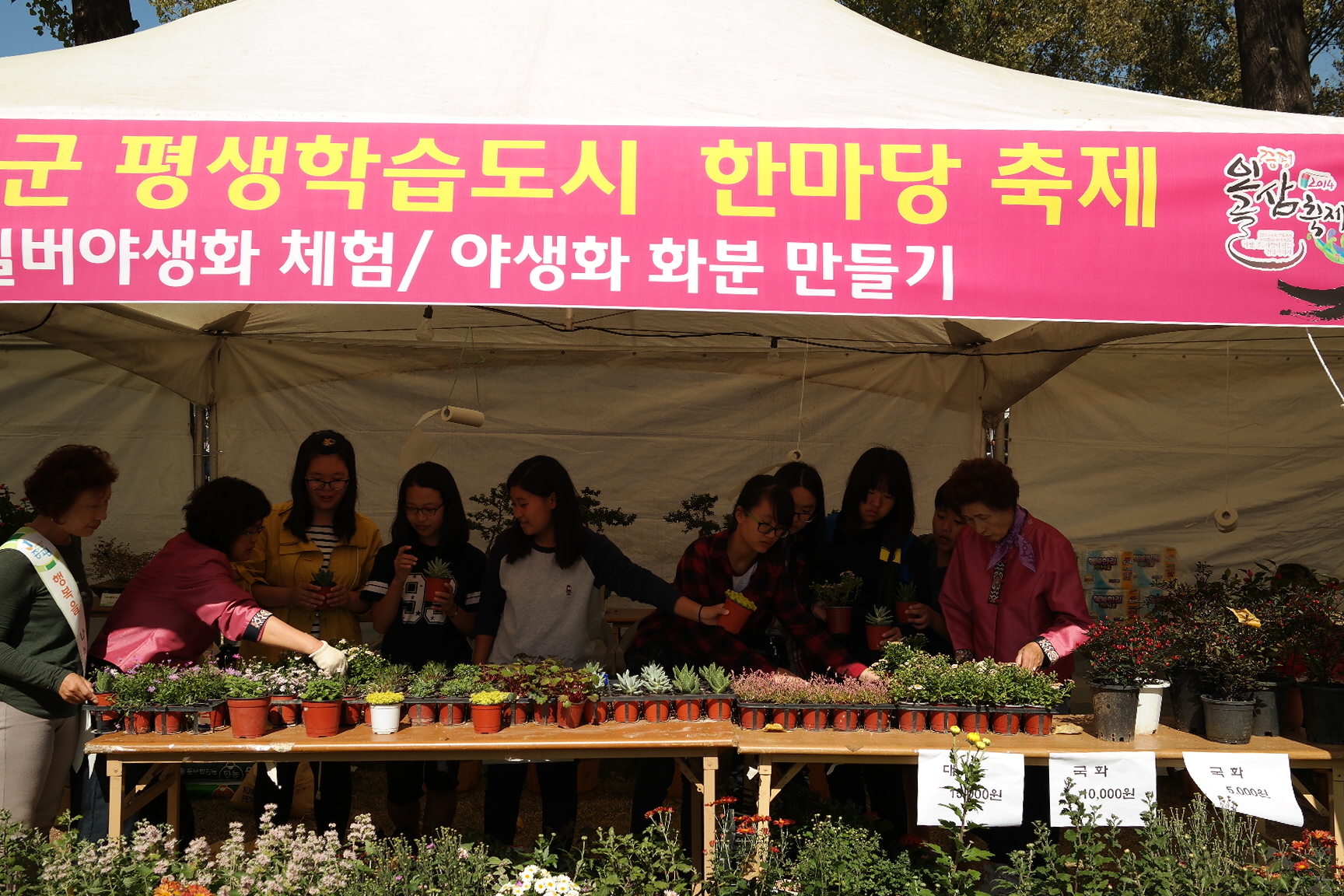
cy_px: 448
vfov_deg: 40.0
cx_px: 672
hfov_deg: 57.2
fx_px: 1232
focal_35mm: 33
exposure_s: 1/320
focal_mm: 22
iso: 100
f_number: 6.3
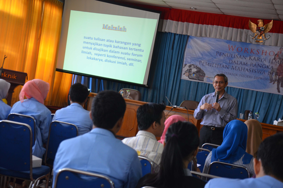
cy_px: 94
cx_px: 142
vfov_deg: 17.4
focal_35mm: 78
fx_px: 612
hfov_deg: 26.0
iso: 800
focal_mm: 52
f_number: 5
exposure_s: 1/30
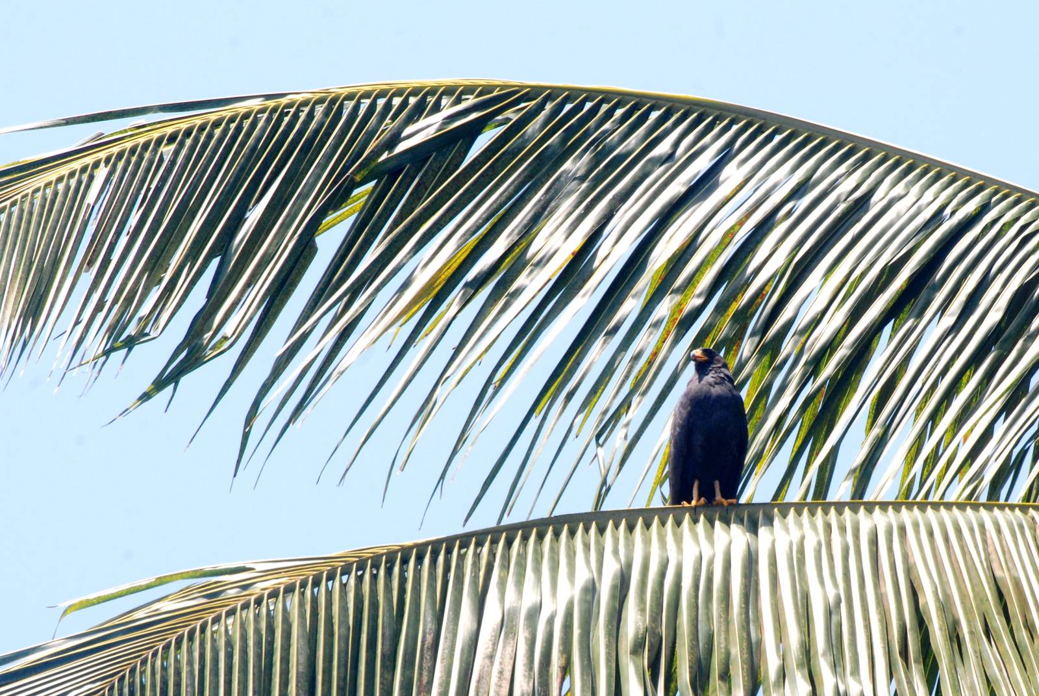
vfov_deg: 3.1
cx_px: 520
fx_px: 13003
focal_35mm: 450
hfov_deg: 4.6
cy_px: 348
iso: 400
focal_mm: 300
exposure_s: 1/160
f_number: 14
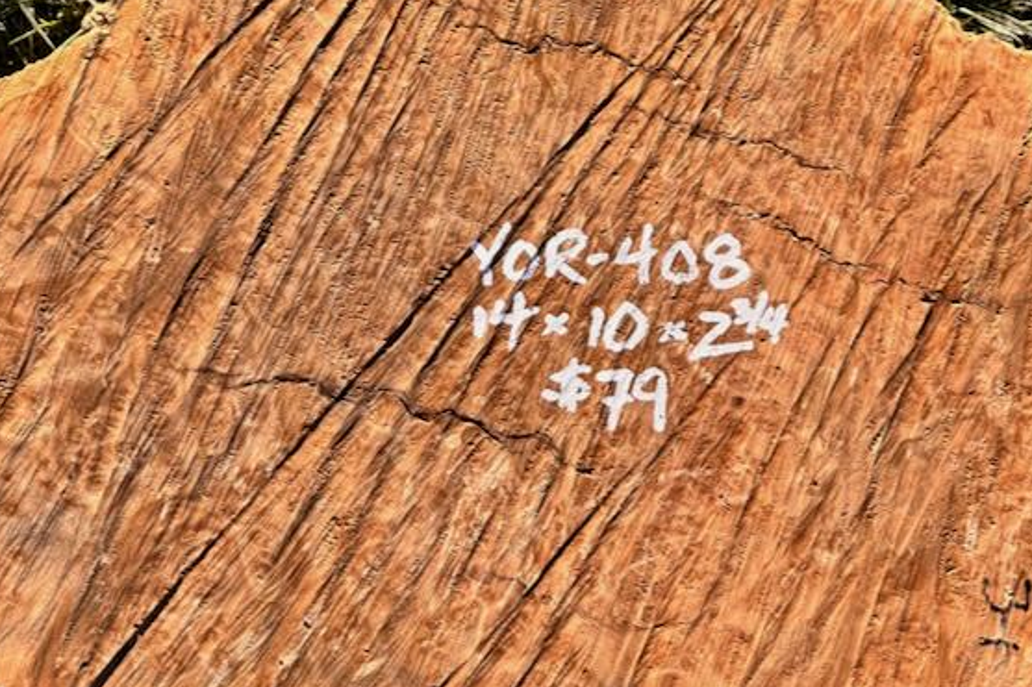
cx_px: 539
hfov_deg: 17.8
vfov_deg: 11.9
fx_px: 3295
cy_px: 330
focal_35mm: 115
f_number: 2.8
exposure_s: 1/174
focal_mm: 9
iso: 32
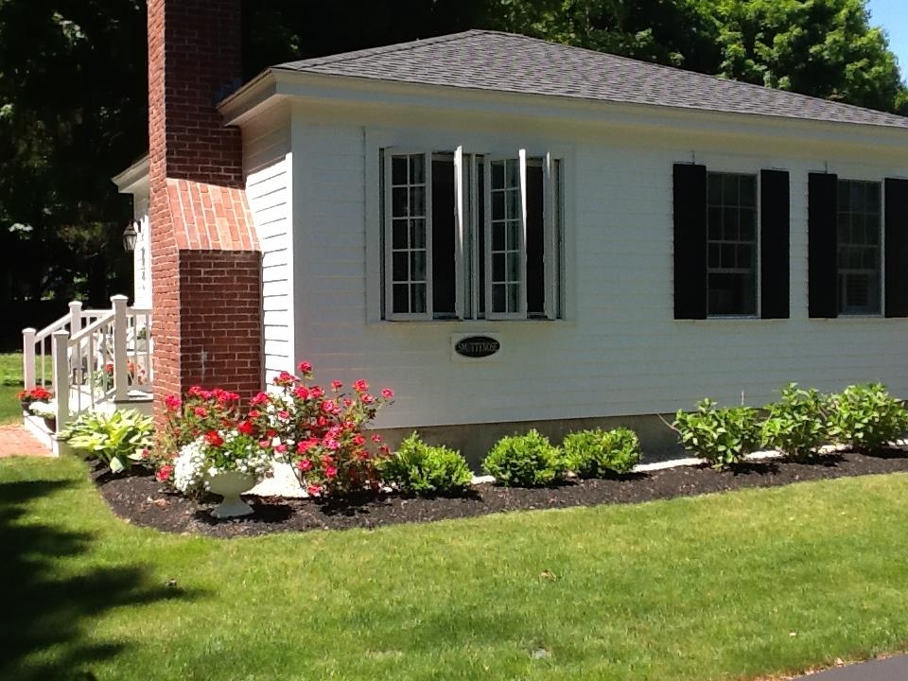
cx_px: 454
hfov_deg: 42.9
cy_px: 340
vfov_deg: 32.9
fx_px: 1154
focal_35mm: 44
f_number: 2.4
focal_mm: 2.03
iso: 40
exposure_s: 1/652
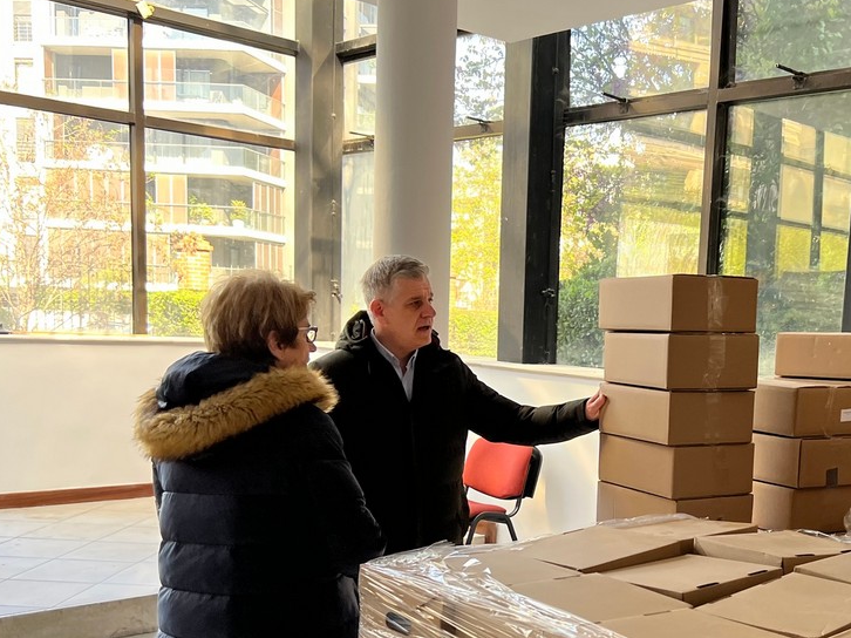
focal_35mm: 43
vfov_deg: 33.0
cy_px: 473
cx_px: 618
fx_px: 1057
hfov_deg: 42.8
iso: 125
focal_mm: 5.7
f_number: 1.5
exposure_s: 1/121
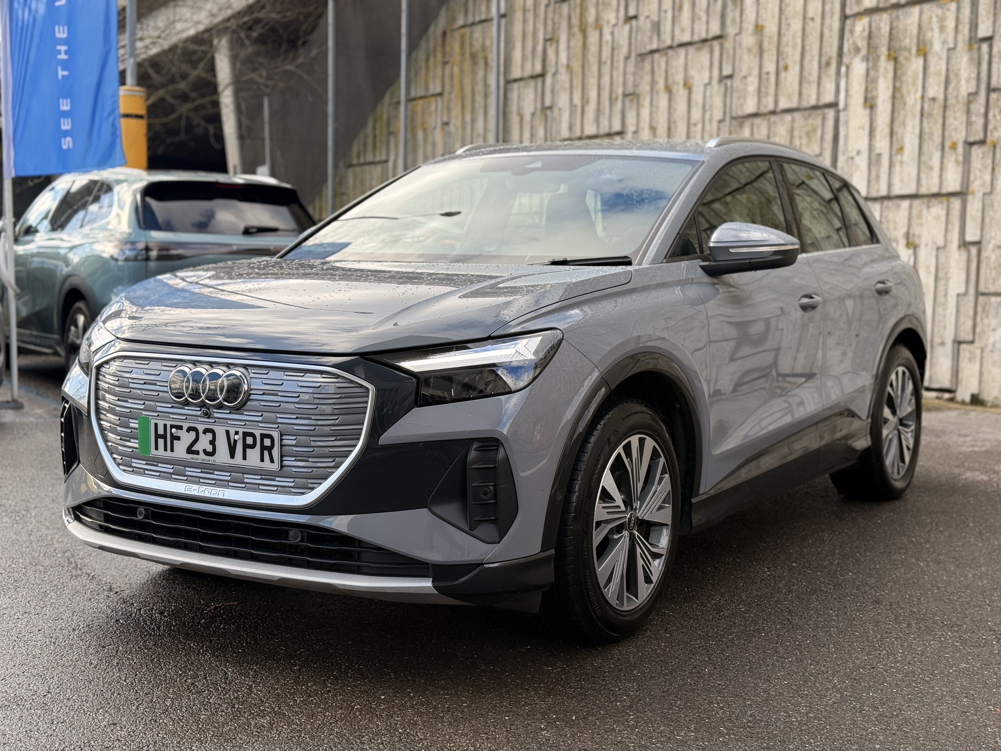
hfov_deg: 39.7
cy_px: 376
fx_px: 1388
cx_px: 500
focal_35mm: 48
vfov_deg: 30.3
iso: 64
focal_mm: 6.76
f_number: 1.78
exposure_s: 1/962
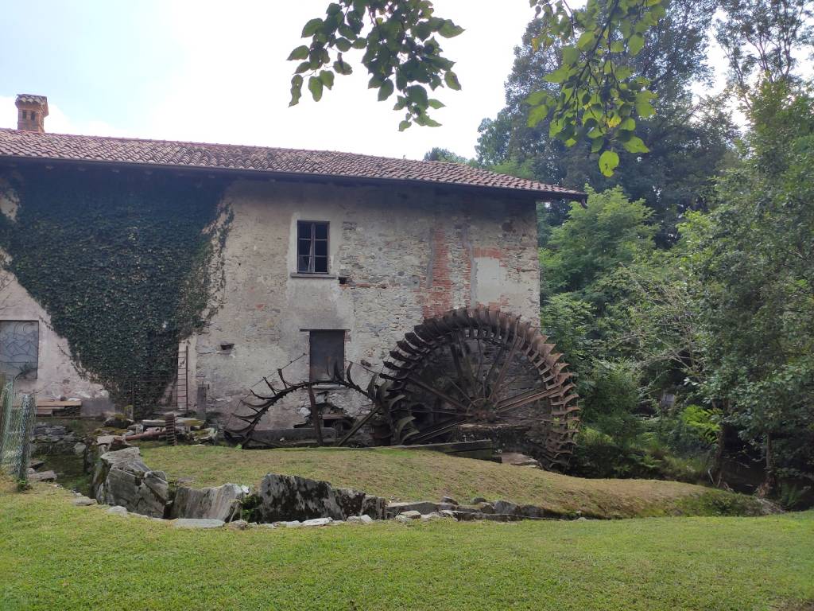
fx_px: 611
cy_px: 306
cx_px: 407
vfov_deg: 53.1
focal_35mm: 26
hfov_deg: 67.3
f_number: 1.75
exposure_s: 1/1134
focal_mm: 4.77
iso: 112
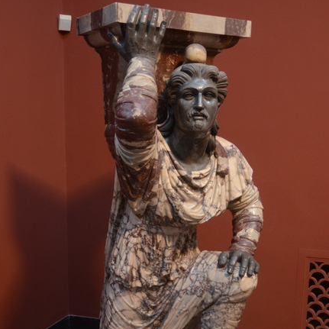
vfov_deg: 33.2
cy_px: 214
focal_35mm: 51
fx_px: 548
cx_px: 163
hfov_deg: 33.4
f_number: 3.8
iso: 1000
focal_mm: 26
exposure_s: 1/13
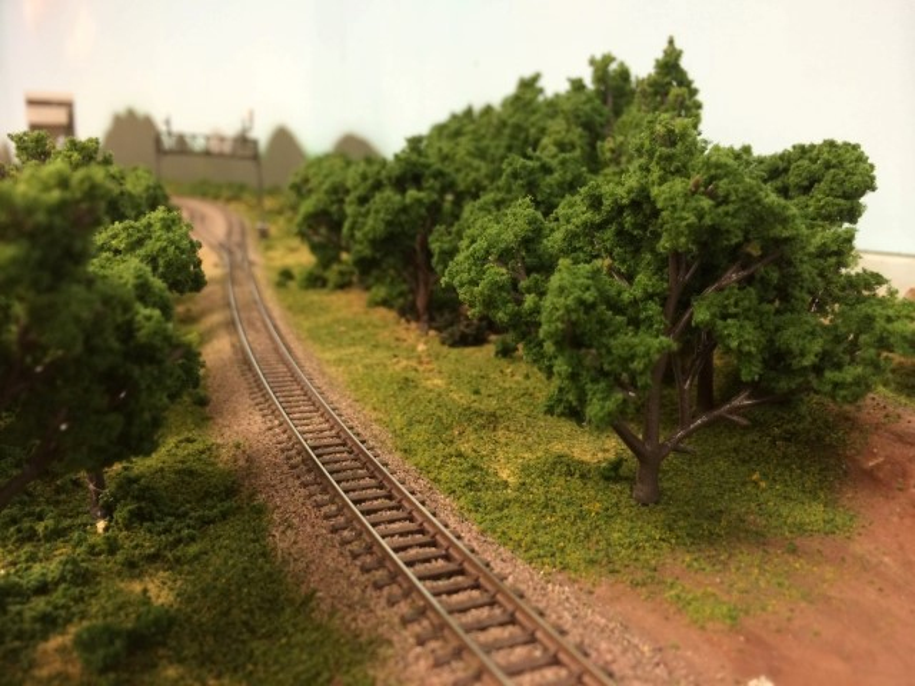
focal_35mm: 30
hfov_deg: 60.0
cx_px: 458
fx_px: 793
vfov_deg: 46.8
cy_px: 343
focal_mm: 4.12
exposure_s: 1/30
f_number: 2.2
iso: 100
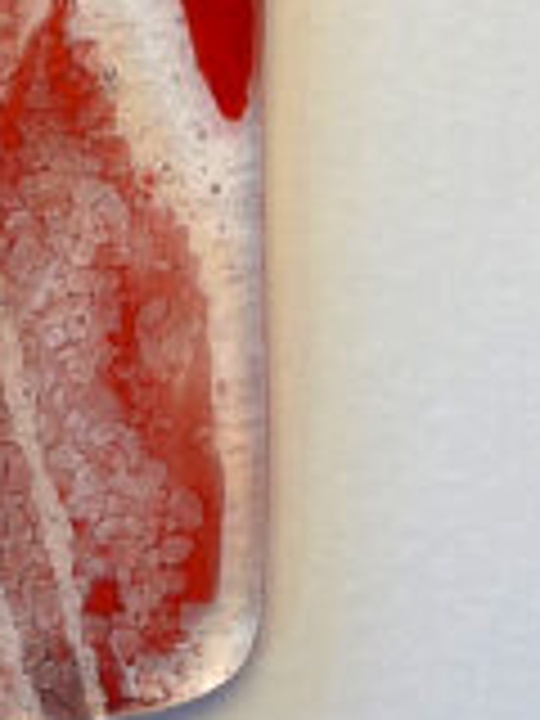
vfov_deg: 12.5
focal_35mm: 130
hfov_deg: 11.3
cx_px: 4
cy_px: -918
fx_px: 2704
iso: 32
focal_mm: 5.7
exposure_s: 1/100
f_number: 1.5
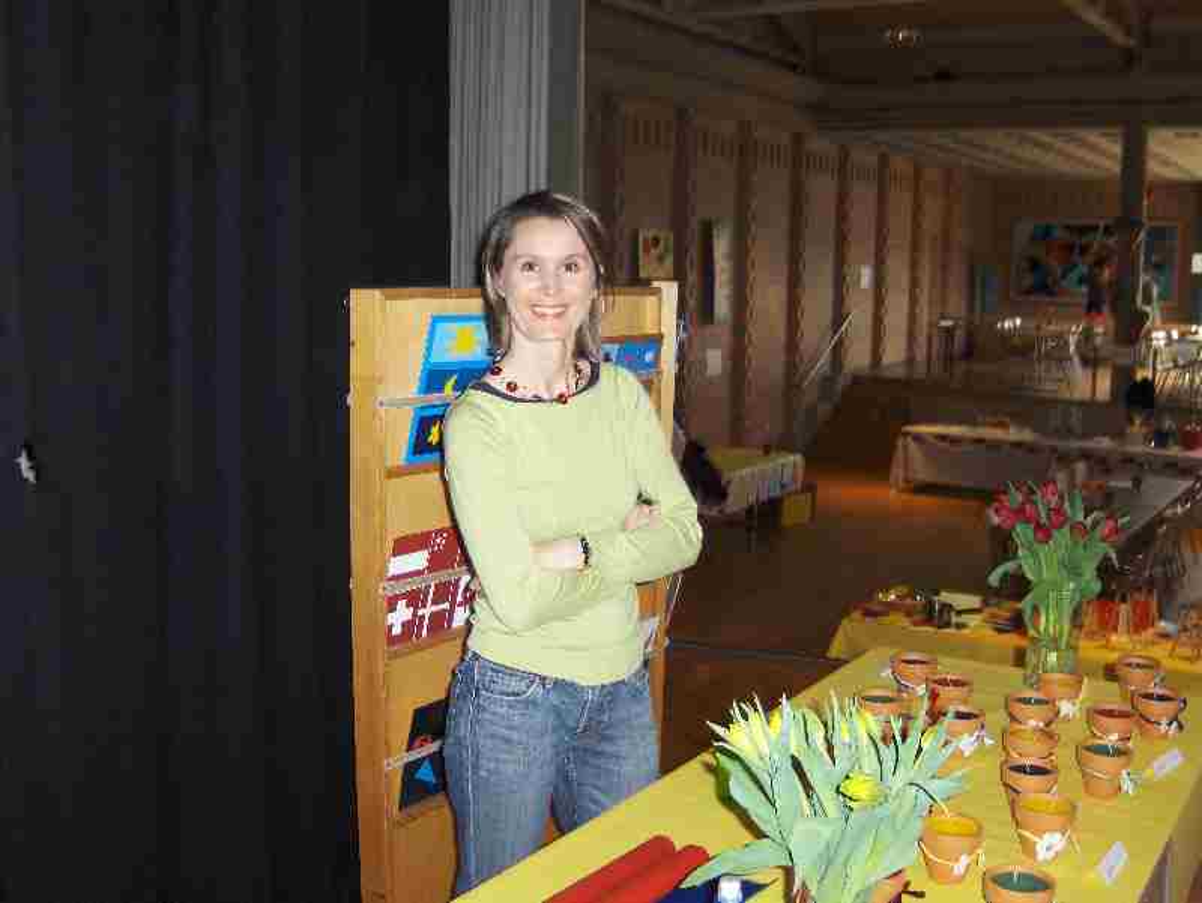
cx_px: 601
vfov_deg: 40.7
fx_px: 1216
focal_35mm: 35
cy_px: 452
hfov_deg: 52.6
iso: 100
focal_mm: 7.5
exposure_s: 1/60
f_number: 2.8
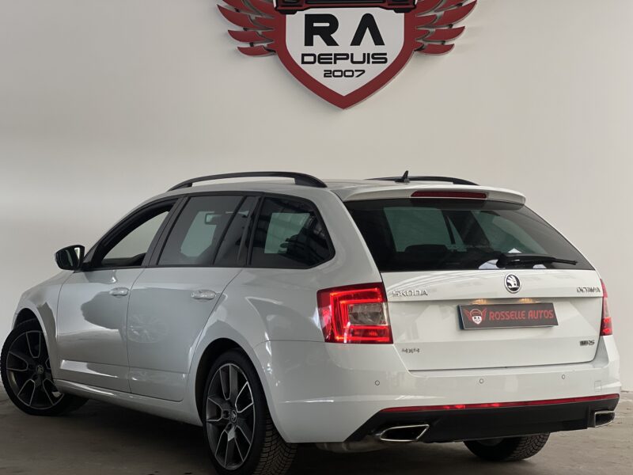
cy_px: 238
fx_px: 1408
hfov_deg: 25.3
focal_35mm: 77
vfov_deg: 19.1
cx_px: 316
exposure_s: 1/107
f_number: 2.8
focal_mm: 9
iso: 250
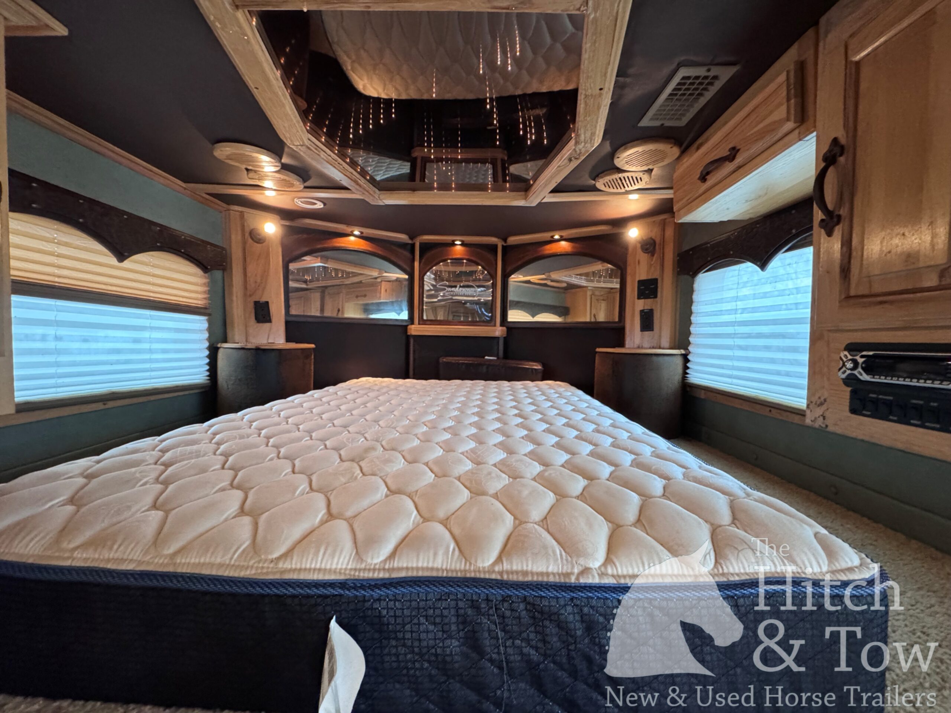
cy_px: 356
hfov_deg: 102.1
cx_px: 476
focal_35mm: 14
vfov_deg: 85.7
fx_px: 385
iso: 800
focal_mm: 2.22
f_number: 2.2
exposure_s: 1/60
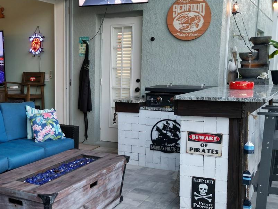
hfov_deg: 38.5
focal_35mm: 48
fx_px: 385
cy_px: 123
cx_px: 66
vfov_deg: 30.2
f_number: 1.7
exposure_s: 1/30
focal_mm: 6.72
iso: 100
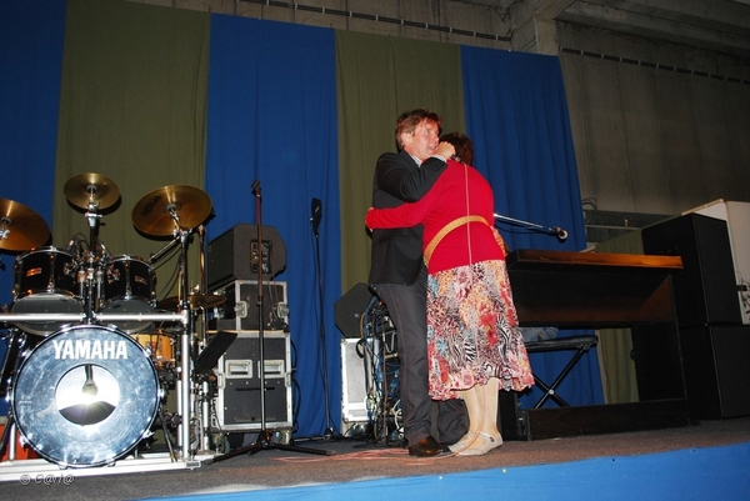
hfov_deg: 57.2
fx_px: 688
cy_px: 250
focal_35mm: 33
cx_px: 375
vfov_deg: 40.0
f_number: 4
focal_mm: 22
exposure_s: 1/60
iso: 220
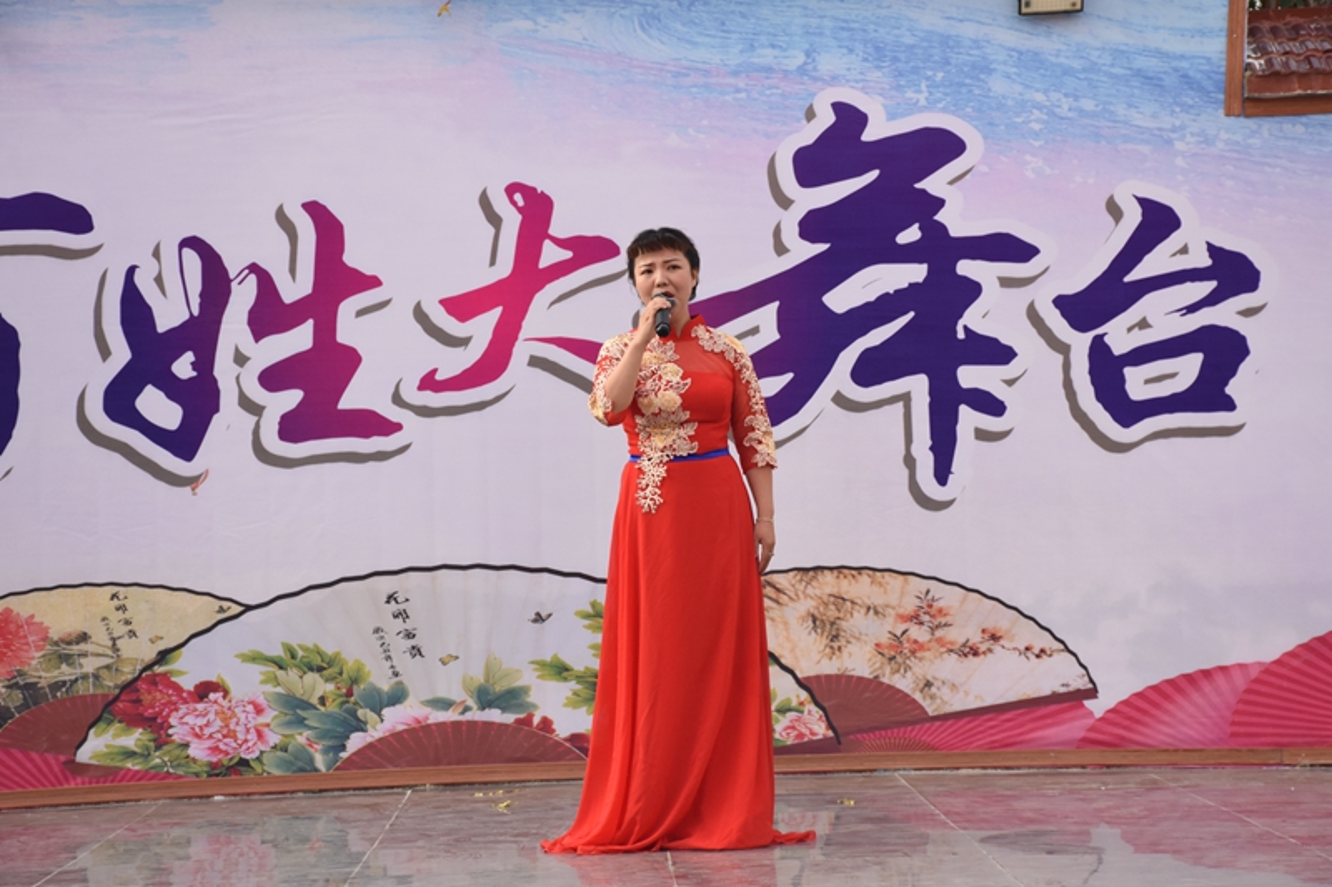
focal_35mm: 105
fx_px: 3884
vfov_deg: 13.0
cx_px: 666
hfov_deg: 19.5
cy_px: 444
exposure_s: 1/640
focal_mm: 70
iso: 800
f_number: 6.3
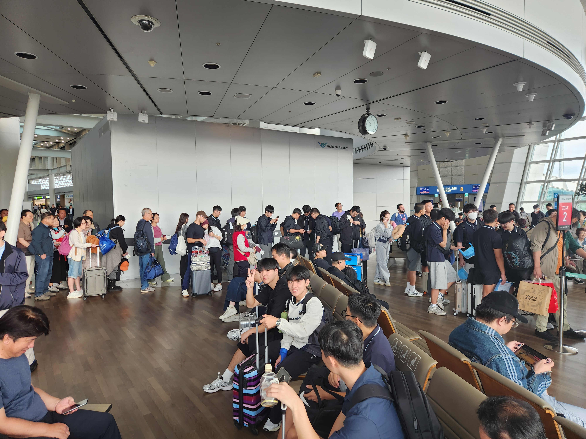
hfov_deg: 73.9
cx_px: 293
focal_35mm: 23
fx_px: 389
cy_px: 220
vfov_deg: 58.9
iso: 100
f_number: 1.8
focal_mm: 5.4
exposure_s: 1/180
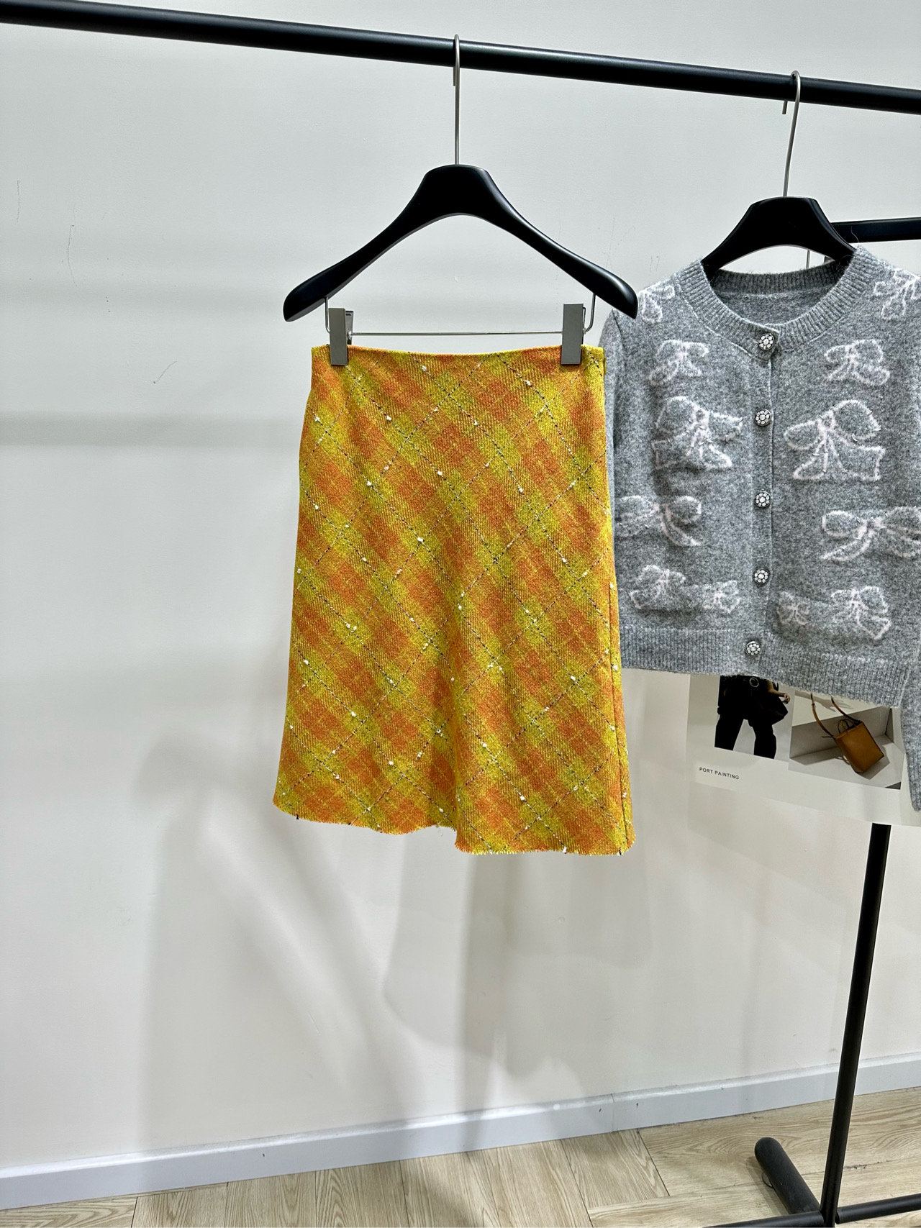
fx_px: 852
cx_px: 460
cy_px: 614
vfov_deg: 71.6
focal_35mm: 24
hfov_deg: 56.8
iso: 125
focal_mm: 6.86
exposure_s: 1/100
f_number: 1.78
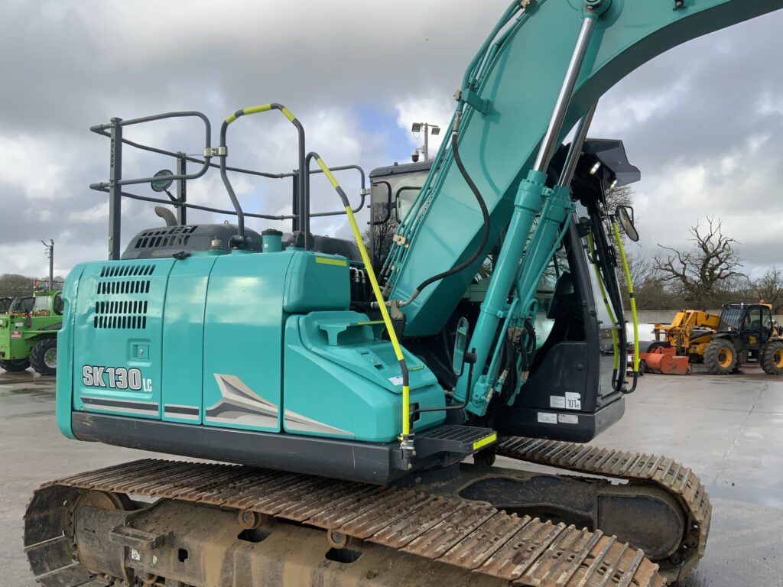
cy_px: 294
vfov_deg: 48.2
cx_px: 392
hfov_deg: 61.7
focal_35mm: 29
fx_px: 656
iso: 16
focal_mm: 3
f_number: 1.8
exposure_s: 1/1121
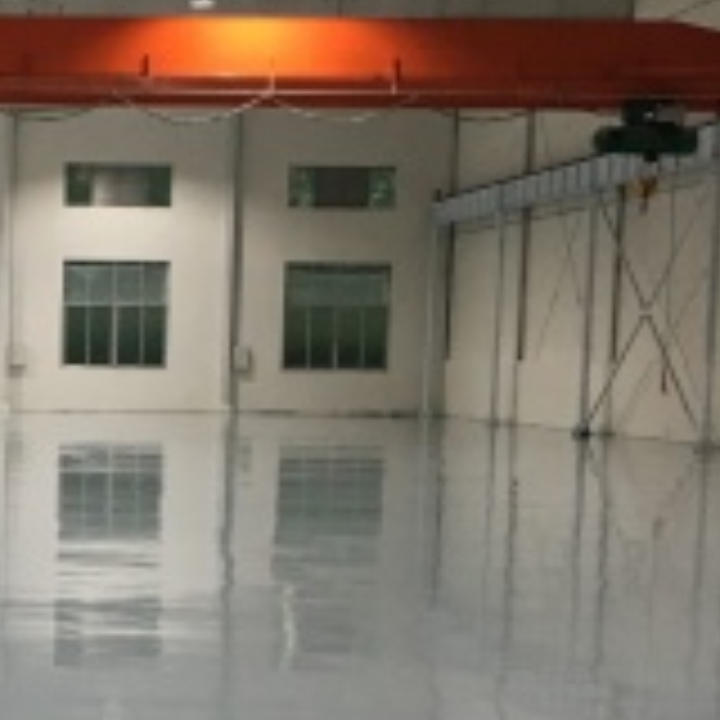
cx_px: -135
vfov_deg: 17.9
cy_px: 590
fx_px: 2259
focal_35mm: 96
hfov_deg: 17.3
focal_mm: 4.15
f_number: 2.2
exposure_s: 1/33
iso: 100
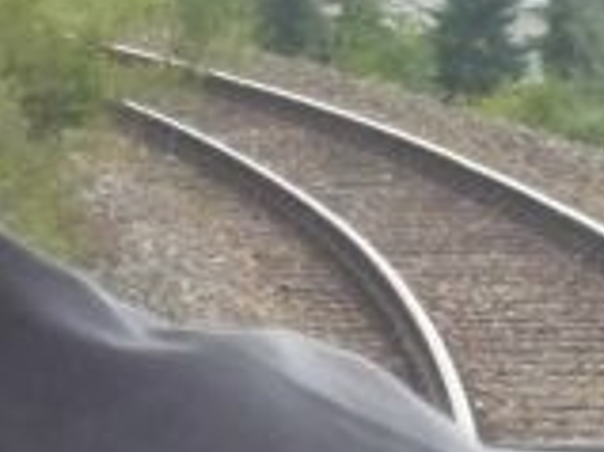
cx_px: 908
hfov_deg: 4.9
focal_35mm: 405
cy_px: -8
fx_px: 7061
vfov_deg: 3.7
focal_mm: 13.6
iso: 400
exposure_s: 1/640
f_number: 6.3
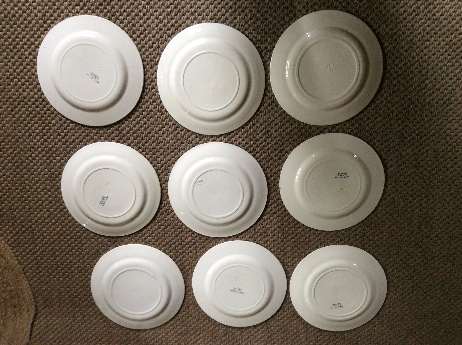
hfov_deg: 56.9
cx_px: 231
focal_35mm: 32
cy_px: 172
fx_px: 426
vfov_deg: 44.1
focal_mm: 3.3
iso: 160
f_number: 2.4
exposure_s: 1/25
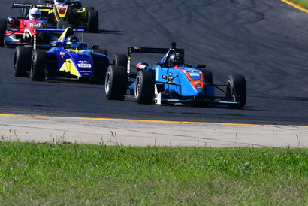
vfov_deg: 1.5
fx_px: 8022
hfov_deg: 2.2
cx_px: 53
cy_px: 11
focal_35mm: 937
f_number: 13
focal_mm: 320
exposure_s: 1/640
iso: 500
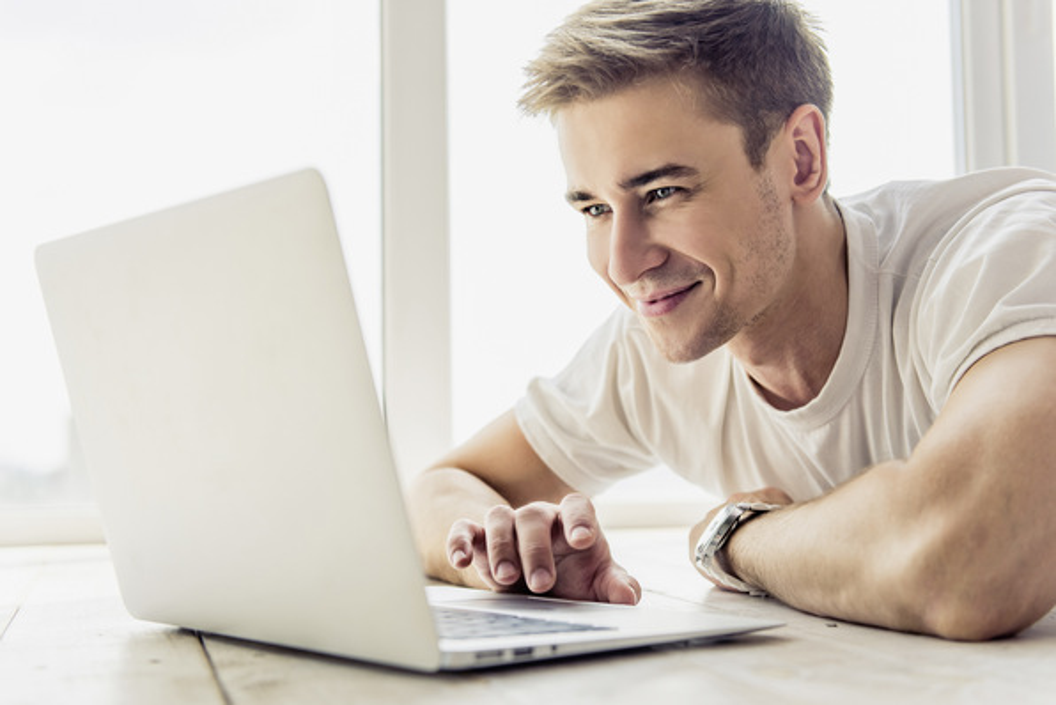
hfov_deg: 38.2
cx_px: 528
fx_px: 1526
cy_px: 352
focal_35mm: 52
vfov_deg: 26.0
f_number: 4
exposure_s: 1/160
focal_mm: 52
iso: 100
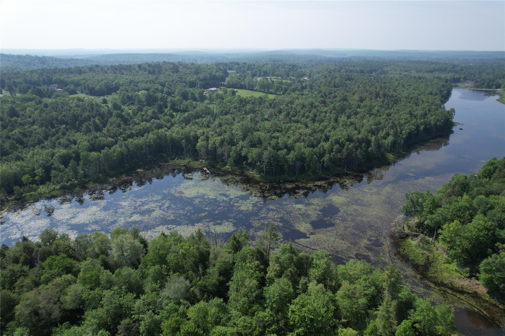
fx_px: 309
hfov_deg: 78.6
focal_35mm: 22
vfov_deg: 57.2
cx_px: 252
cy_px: 168
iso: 110
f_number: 2.8
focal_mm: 8.38
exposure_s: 1/2000
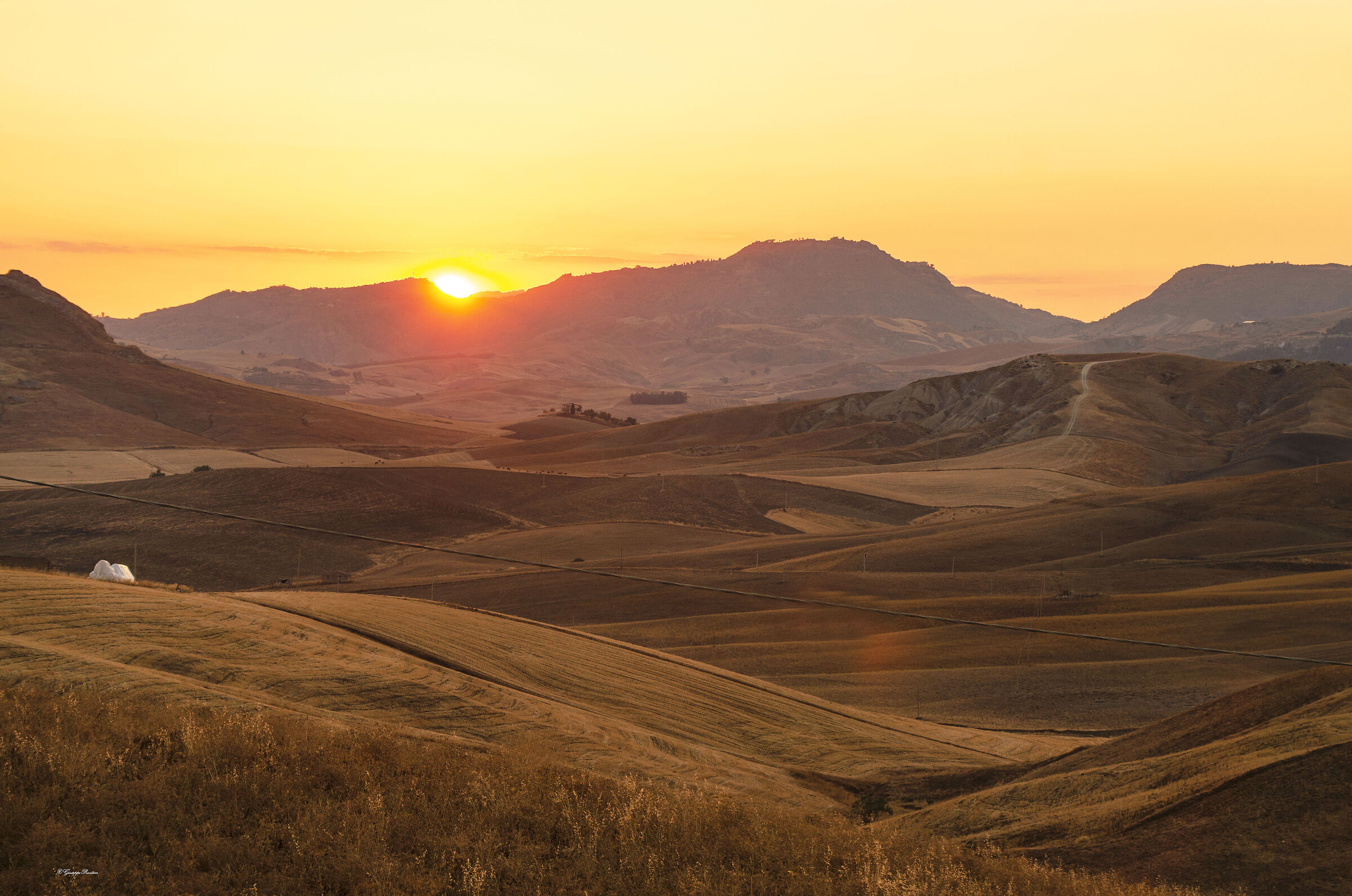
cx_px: 676
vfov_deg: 13.0
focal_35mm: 105
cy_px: 448
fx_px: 3935
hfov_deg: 19.5
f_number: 5.6
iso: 125
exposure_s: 1/180
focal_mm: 70
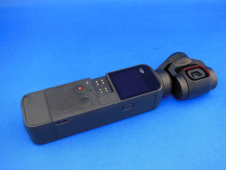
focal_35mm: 39
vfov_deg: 36.8
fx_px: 255
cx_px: 113
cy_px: 85
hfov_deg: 47.9
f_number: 4.1
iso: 400
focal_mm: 6.9
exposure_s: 1/20
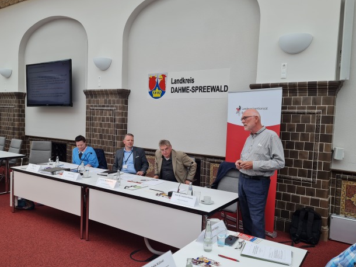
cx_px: 170
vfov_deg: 48.2
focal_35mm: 29
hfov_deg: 61.7
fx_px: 298
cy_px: 135
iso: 50
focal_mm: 5.4
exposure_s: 1/171
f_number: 1.8
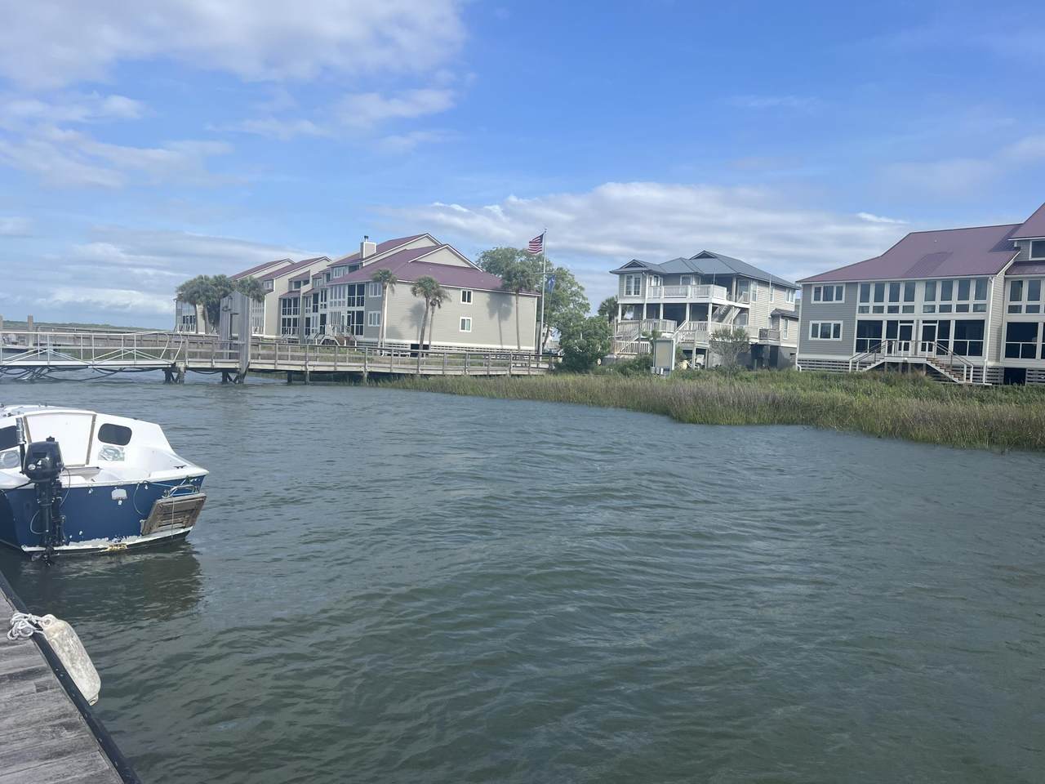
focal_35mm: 26
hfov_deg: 67.3
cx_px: 522
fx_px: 785
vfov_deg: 53.1
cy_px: 392
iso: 50
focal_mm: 5.7
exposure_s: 1/4630
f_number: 1.5
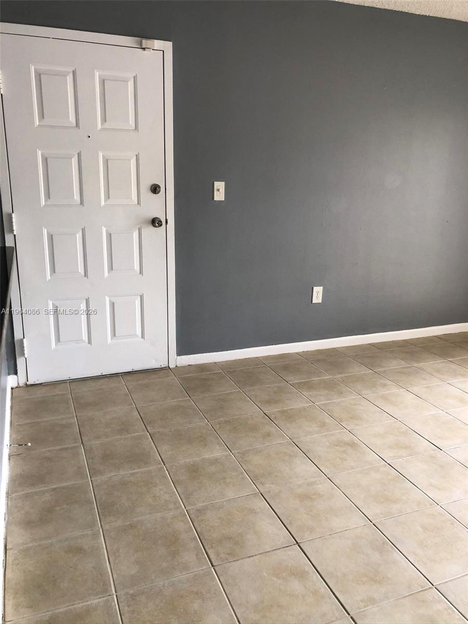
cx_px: 234
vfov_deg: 63.4
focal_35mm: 28
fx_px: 505
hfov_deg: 49.7
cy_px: 312
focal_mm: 4
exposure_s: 1/20
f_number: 1.8
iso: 40
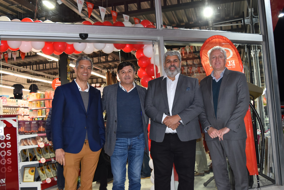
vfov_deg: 30.8
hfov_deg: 45.0
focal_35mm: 44
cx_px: 142
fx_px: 343
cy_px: 95
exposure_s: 1/100
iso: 800
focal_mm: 29
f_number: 5
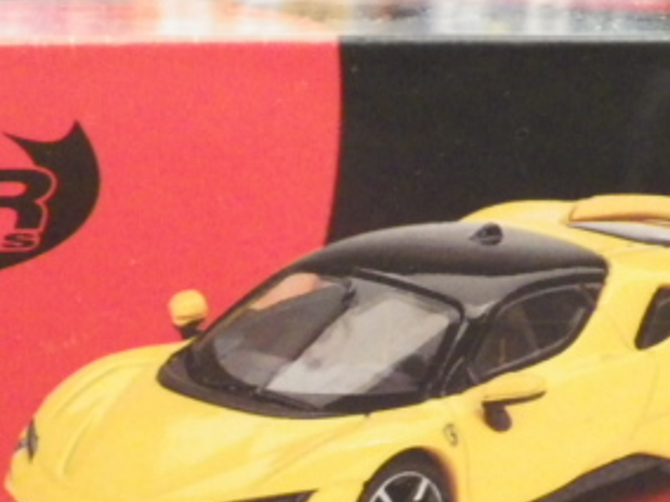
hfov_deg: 14.8
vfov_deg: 11.1
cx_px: 434
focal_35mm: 133
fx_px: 2574
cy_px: 379
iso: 1250
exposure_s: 1/25
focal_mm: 10.7
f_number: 4
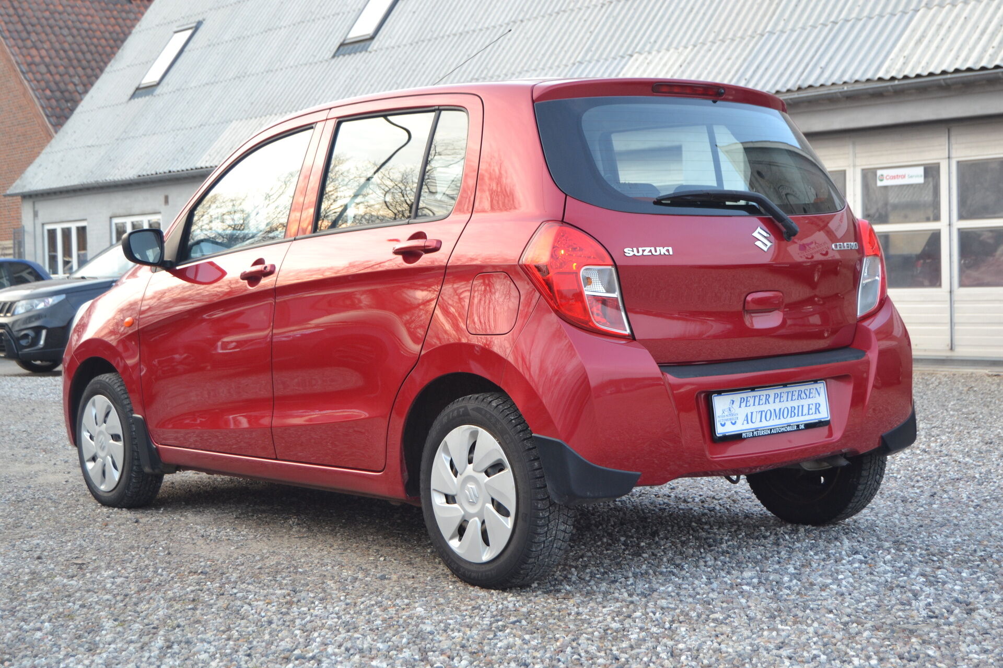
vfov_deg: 25.8
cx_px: 502
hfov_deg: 37.9
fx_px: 1463
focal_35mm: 52
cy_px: 334
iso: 400
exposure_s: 1/100
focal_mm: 35
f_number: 5
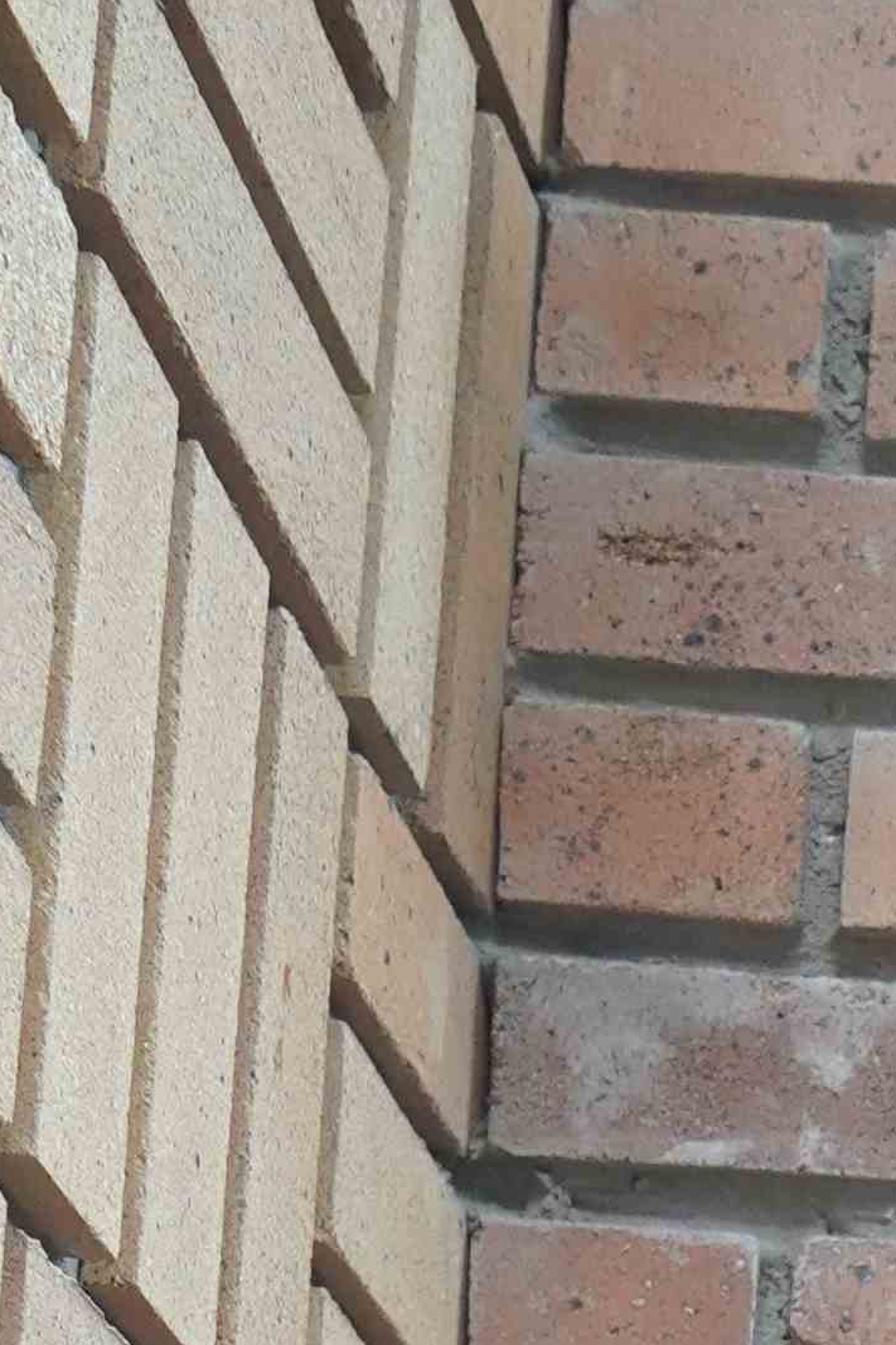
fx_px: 5041
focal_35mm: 135
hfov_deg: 9.4
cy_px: 3295
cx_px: 1929
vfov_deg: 12.0
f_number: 4
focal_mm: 24
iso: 1600
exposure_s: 1/160
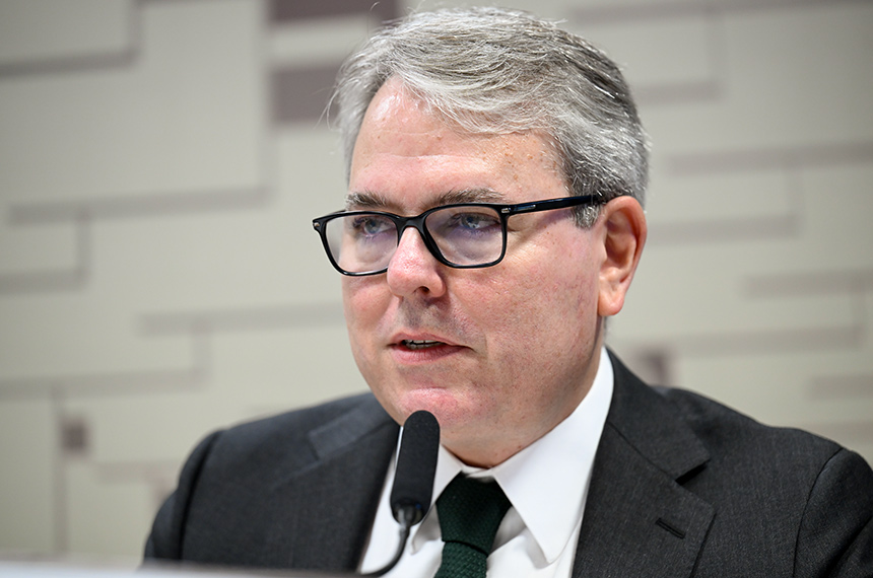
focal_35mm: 135
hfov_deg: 15.2
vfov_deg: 10.1
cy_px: 289
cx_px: 436
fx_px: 3268
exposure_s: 1/160
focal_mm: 135
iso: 1600
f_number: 2.8
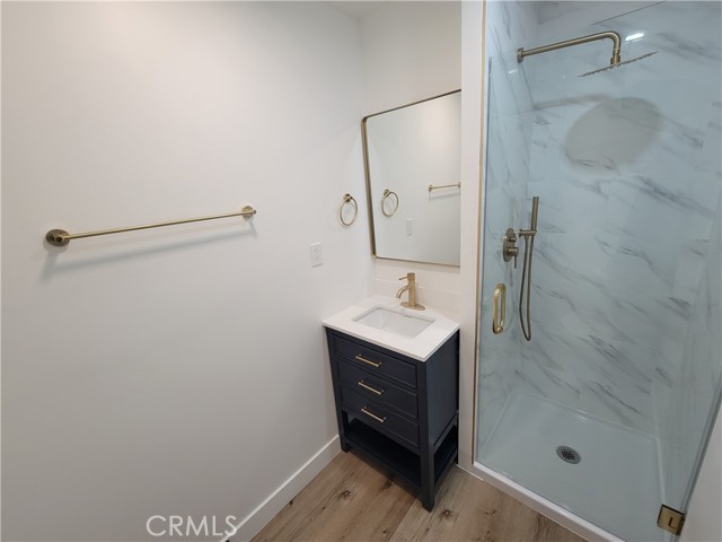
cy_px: 271
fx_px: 271
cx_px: 361
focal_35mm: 13
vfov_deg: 89.9
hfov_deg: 106.2
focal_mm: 2.2
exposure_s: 1/60
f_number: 2.2
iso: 125
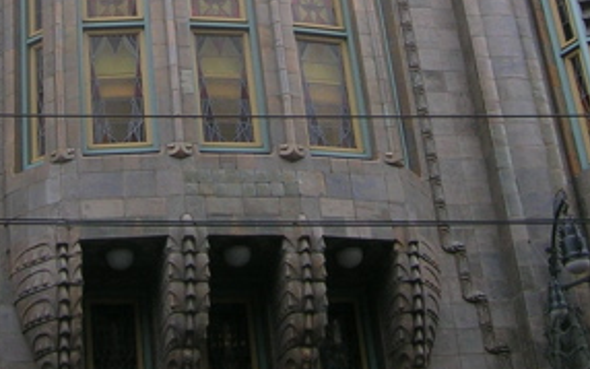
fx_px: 1335
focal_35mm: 83
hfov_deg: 24.7
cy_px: -29
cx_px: 169
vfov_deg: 15.4
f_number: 4.8
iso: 50
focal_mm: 5.4
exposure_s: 1/153
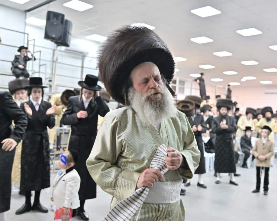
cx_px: 141
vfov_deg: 38.2
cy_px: 112
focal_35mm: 39
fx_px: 320
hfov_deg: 46.9
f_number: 4
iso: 1600
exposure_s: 1/160
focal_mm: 34
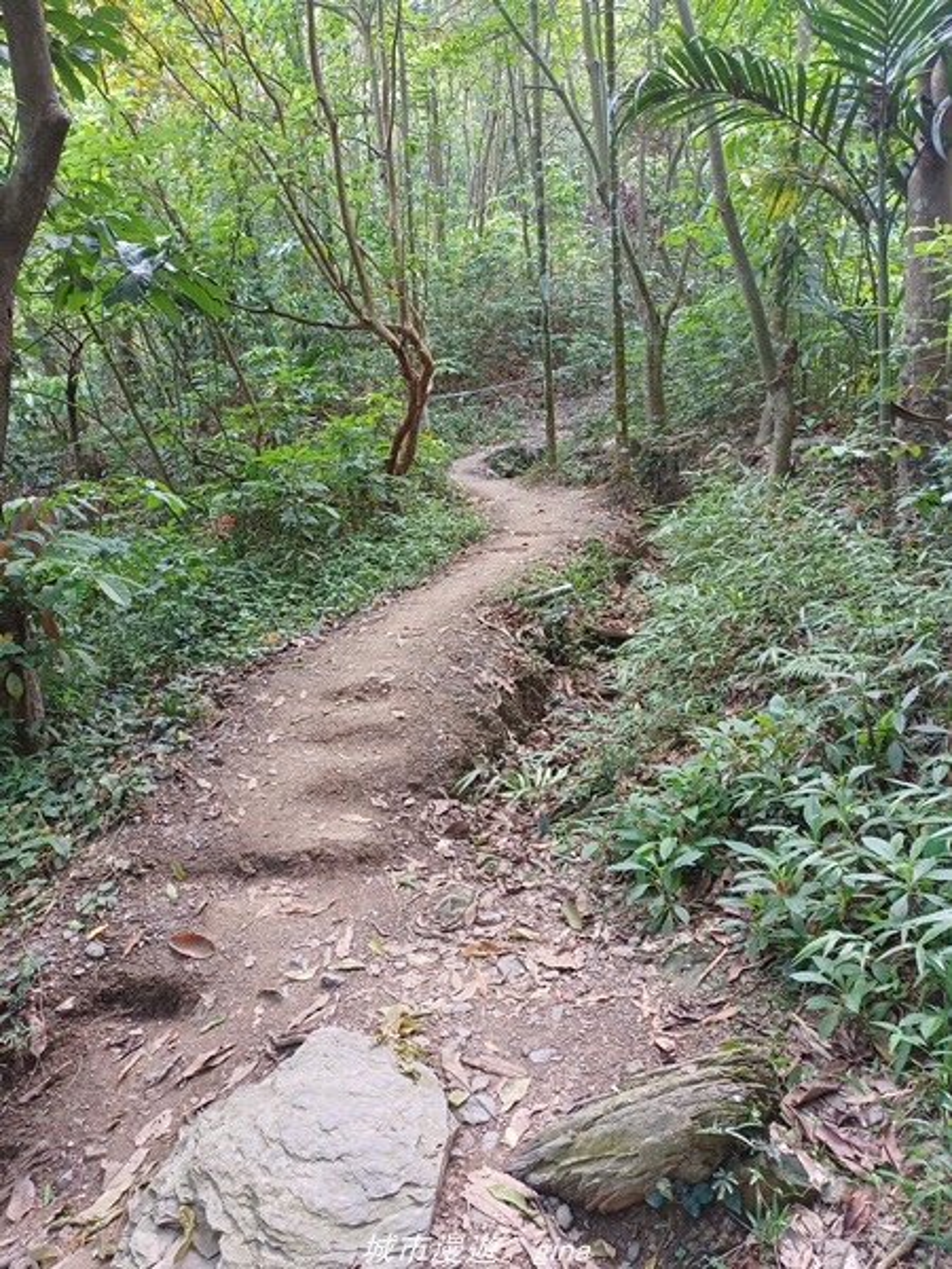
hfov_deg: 54.9
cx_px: 476
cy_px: 634
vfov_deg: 69.4
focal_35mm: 25
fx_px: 917
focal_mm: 4.6
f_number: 1.8
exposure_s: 1/59
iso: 250
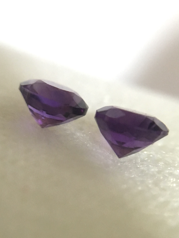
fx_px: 200
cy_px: 119
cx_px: 90
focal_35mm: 29
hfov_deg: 48.2
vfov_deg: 61.7
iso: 200
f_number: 2.2
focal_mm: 4.15
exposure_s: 1/17
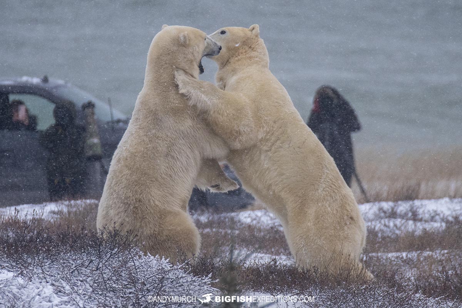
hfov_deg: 3.7
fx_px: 7058
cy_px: 154
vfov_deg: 2.5
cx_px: 231
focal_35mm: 550
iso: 1100
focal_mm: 550
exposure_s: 1/1250
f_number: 6.3
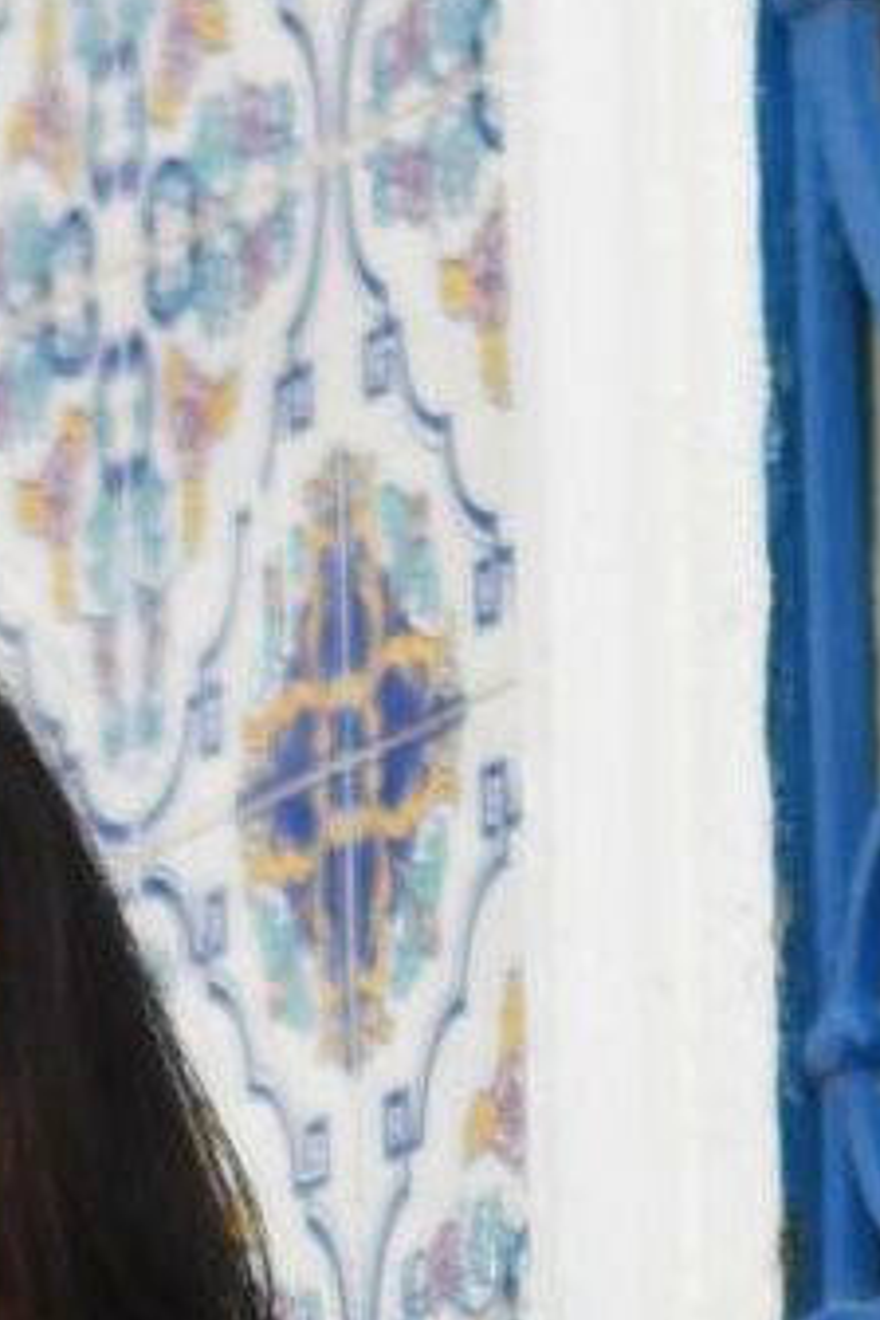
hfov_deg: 2.4
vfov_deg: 3.5
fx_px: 20972
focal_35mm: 572
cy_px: 3622
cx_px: -446
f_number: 1.8
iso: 100
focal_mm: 50
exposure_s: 1/2500
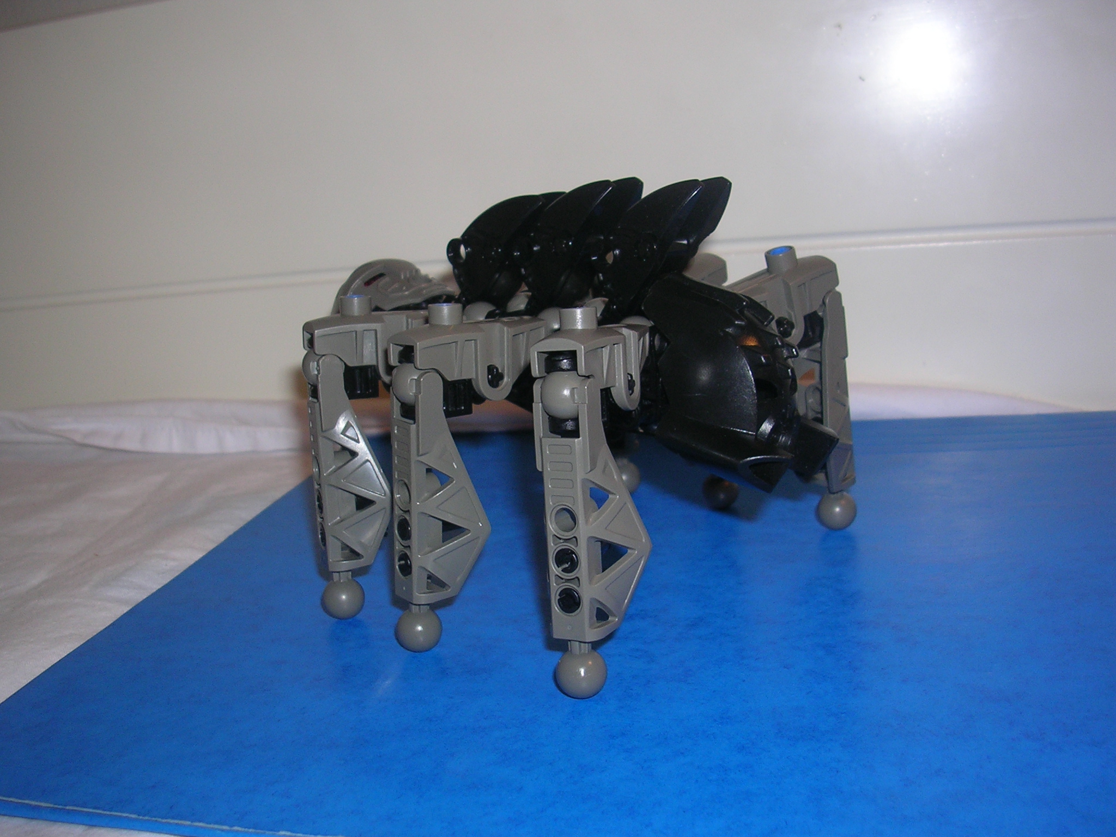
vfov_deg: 37.7
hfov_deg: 49.0
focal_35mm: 38
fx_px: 1225
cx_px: 558
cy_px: 418
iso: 50
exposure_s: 1/60.1
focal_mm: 5.8
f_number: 2.8
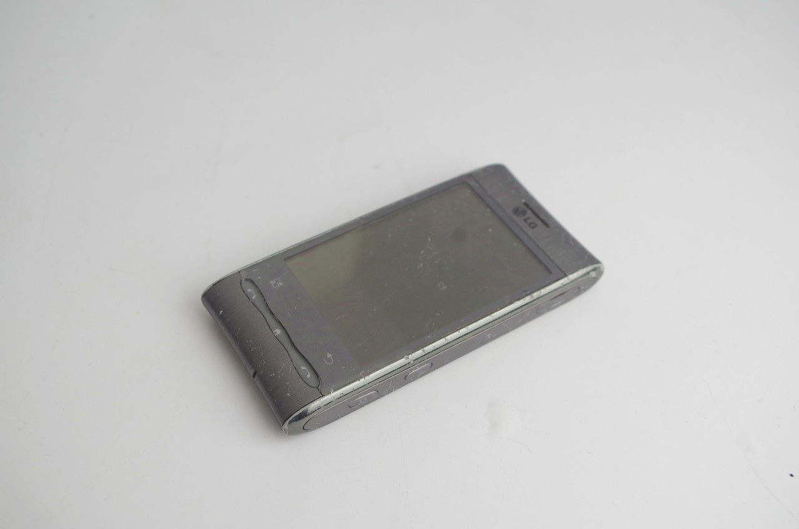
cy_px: 264
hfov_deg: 46.5
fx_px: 930
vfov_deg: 31.8
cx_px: 400
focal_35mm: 42
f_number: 5
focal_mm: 28.13
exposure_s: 1/60
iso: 200
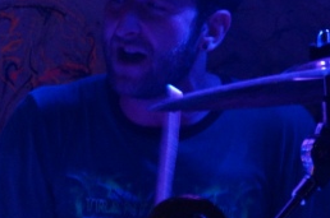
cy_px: 37
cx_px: 96
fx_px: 2626
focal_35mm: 287
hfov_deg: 7.2
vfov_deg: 4.8
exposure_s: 1/80
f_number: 5.6
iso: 3200
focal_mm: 110
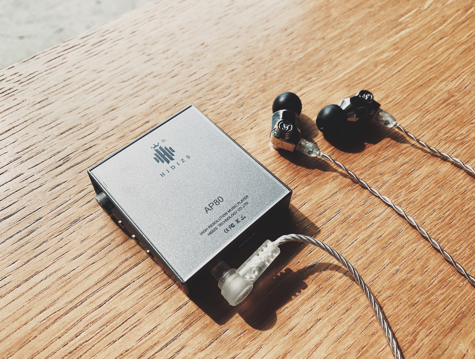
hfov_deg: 67.1
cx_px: 238
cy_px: 180
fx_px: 358
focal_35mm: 26
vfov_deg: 53.3
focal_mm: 4.25
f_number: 1.8
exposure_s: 1/605
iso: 25
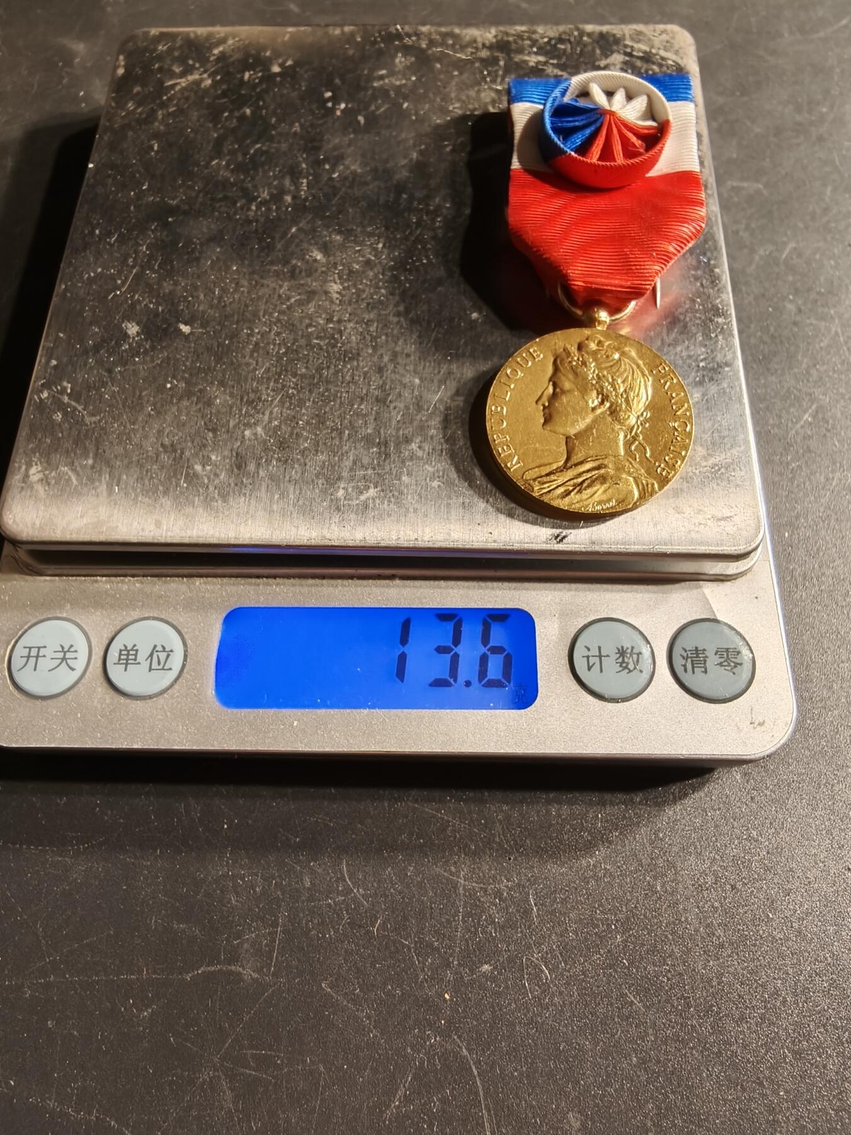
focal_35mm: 23
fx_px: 754
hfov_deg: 58.9
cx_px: 426
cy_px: 568
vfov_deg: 73.9
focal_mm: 2.32
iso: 160
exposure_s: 1/70.9
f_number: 2
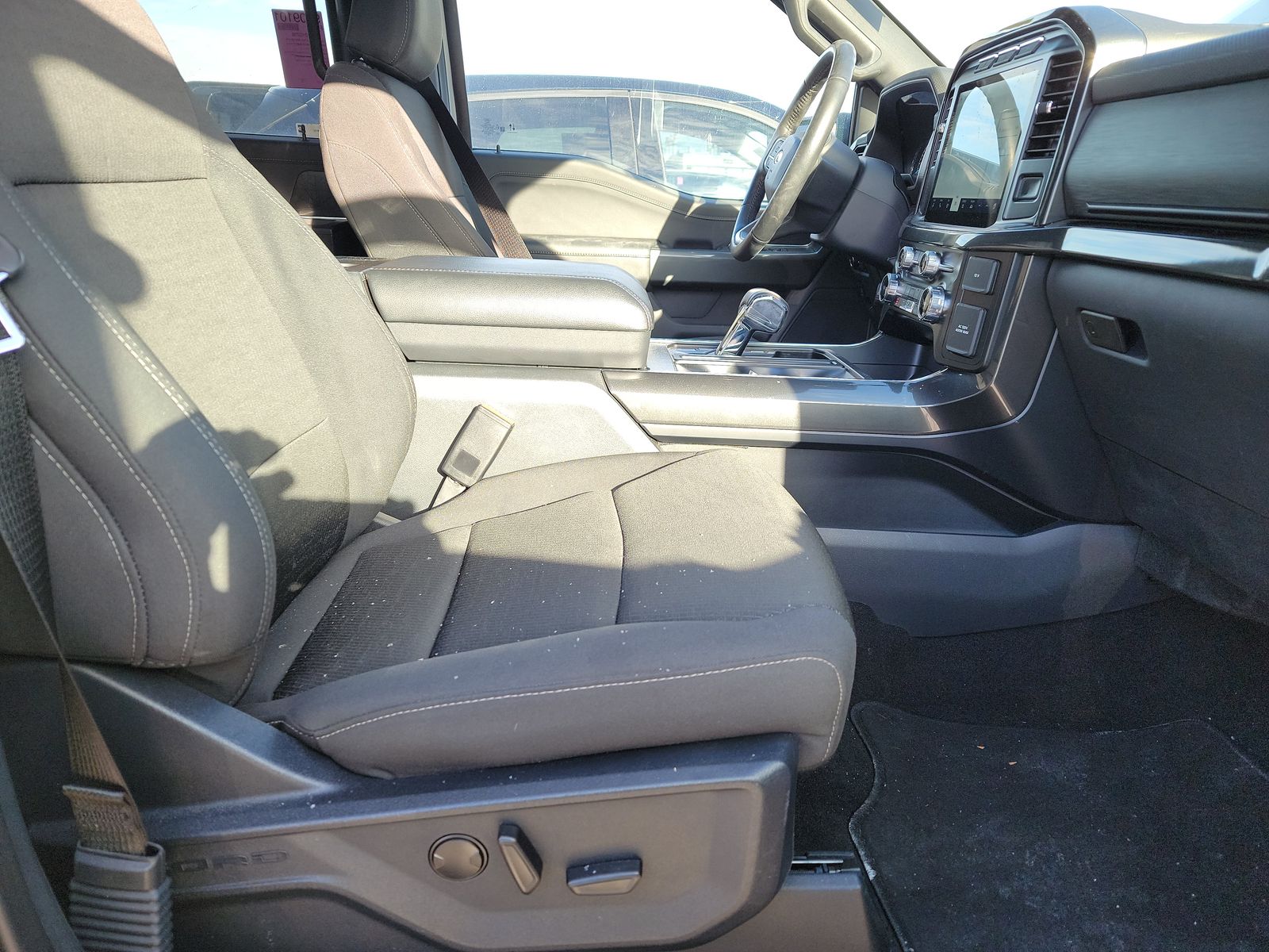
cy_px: 476
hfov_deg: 71.6
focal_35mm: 24
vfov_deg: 56.8
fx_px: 880
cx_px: 634
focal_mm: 6.7
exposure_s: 1/59
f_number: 1.8
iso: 54
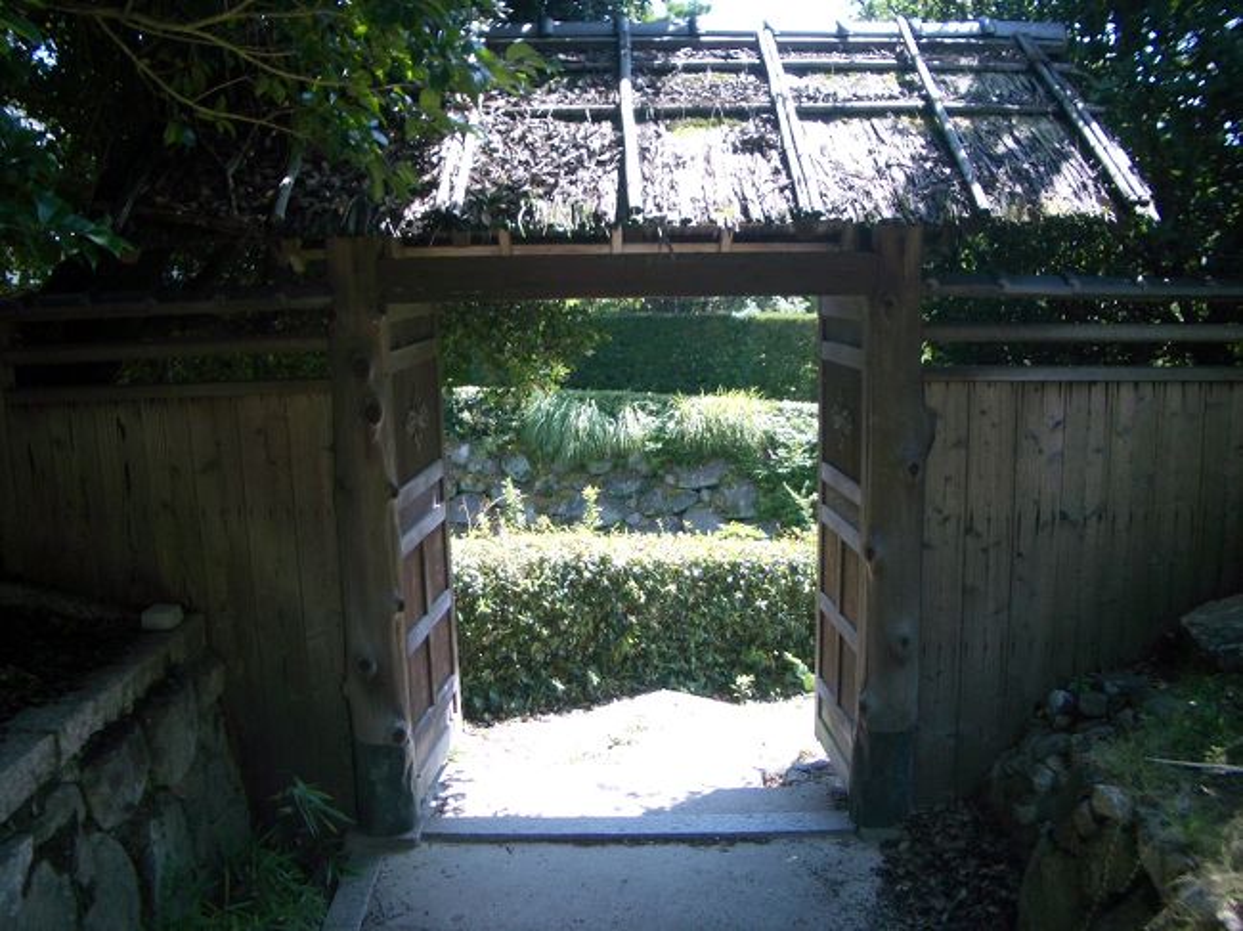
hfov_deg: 52.6
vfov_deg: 40.7
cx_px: 622
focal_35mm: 35
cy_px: 466
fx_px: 1256
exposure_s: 1/200
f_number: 2.6
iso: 50
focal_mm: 5.8
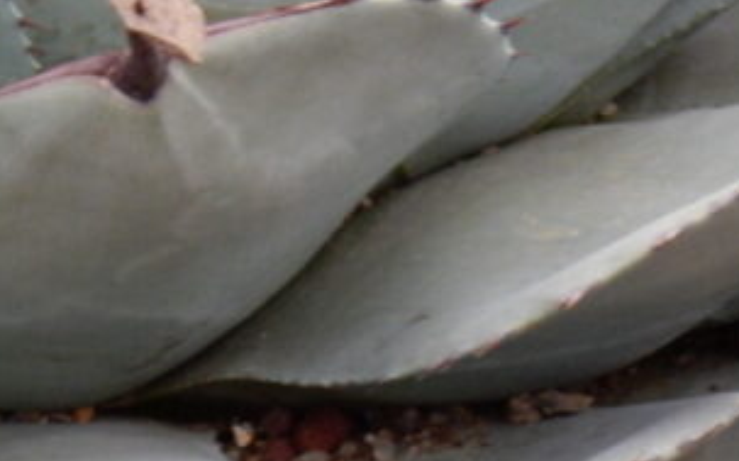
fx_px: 10024
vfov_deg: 2.6
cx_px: -85
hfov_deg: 4.2
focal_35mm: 498
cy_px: -159
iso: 250
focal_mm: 24.7
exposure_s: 1/30
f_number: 6
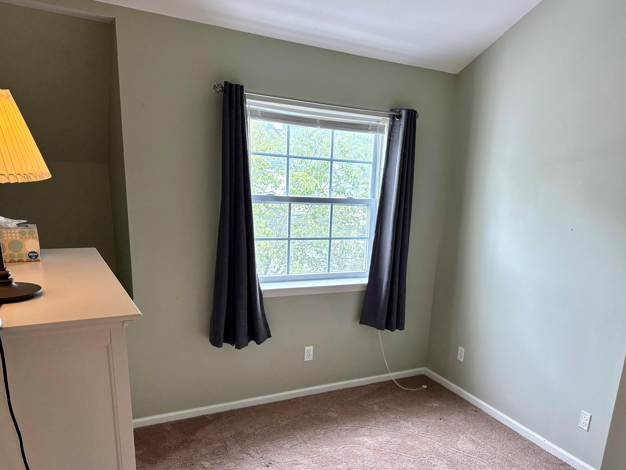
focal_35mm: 26
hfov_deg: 67.3
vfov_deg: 53.1
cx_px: 313
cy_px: 235
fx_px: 470
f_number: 1.6
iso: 125
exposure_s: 1/131
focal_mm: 5.96
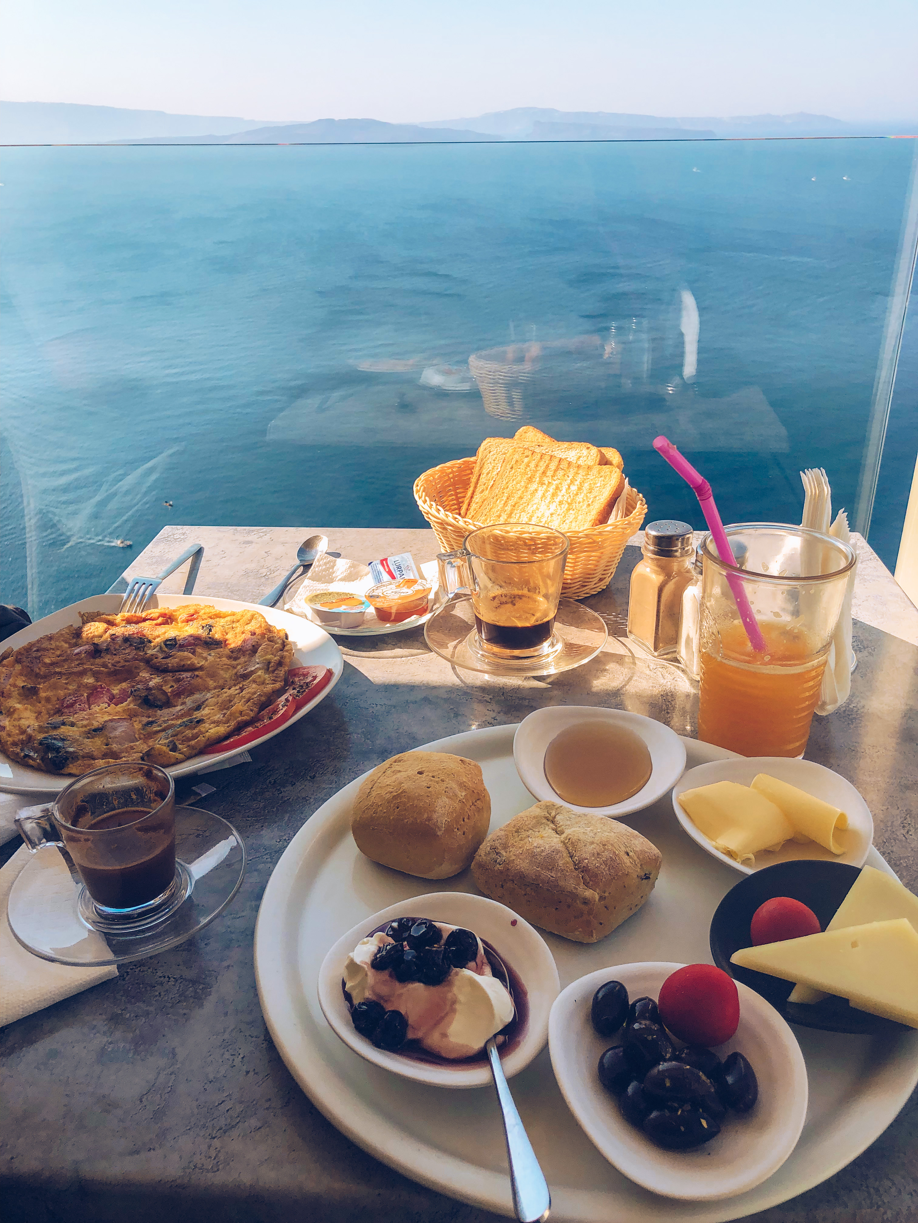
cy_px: 612
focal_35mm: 28
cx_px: 459
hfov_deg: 49.7
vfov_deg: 63.4
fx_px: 990
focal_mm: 4
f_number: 1.8
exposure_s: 1/1600
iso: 20
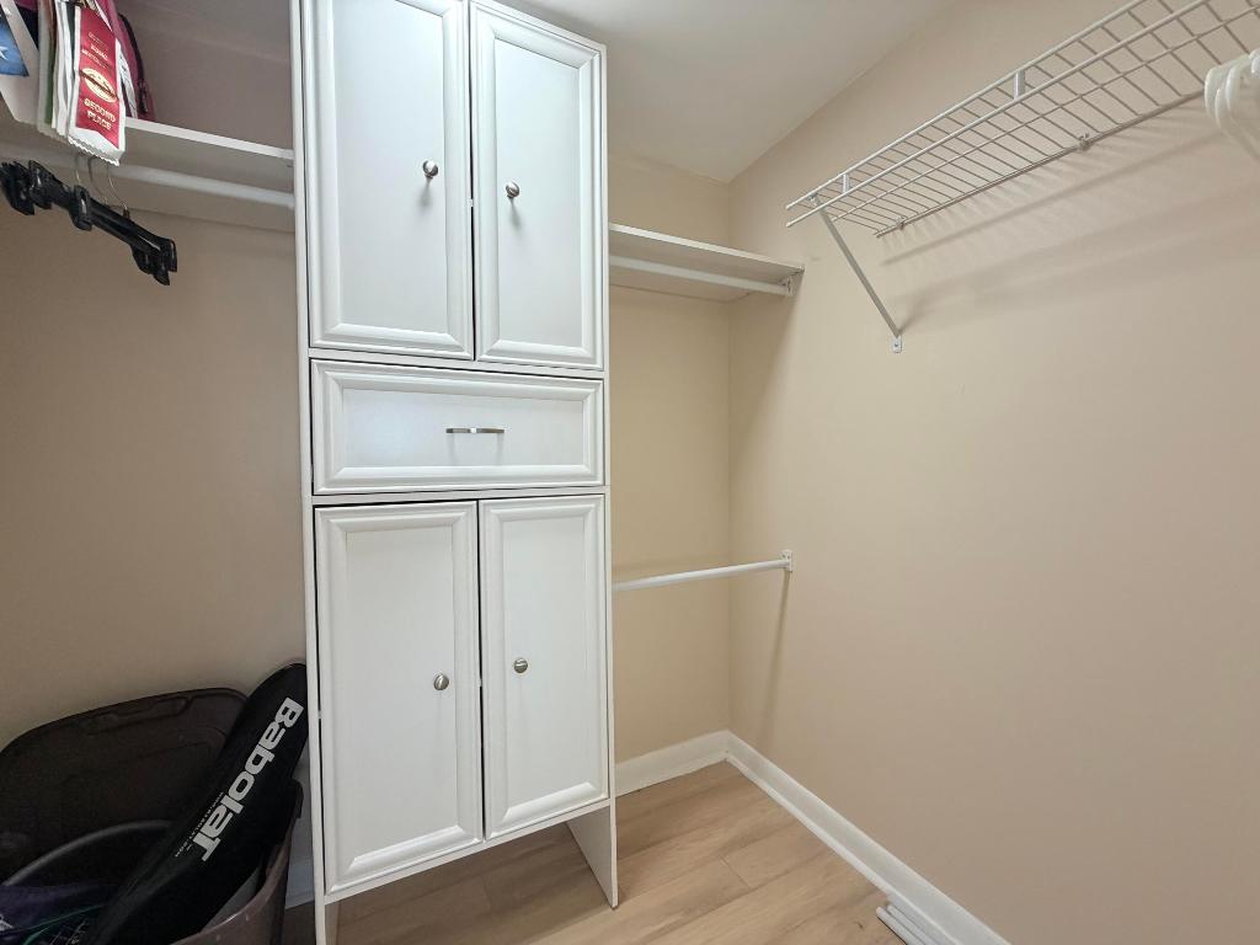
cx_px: 630
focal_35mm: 14
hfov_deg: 102.1
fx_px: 510
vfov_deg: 85.7
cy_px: 472
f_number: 2.2
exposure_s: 1/120
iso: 250
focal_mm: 2.22
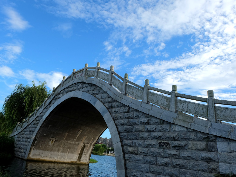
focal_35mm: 27
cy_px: 88
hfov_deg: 65.3
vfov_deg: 51.3
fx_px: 184
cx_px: 109
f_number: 8
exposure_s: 1/350
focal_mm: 16
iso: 400
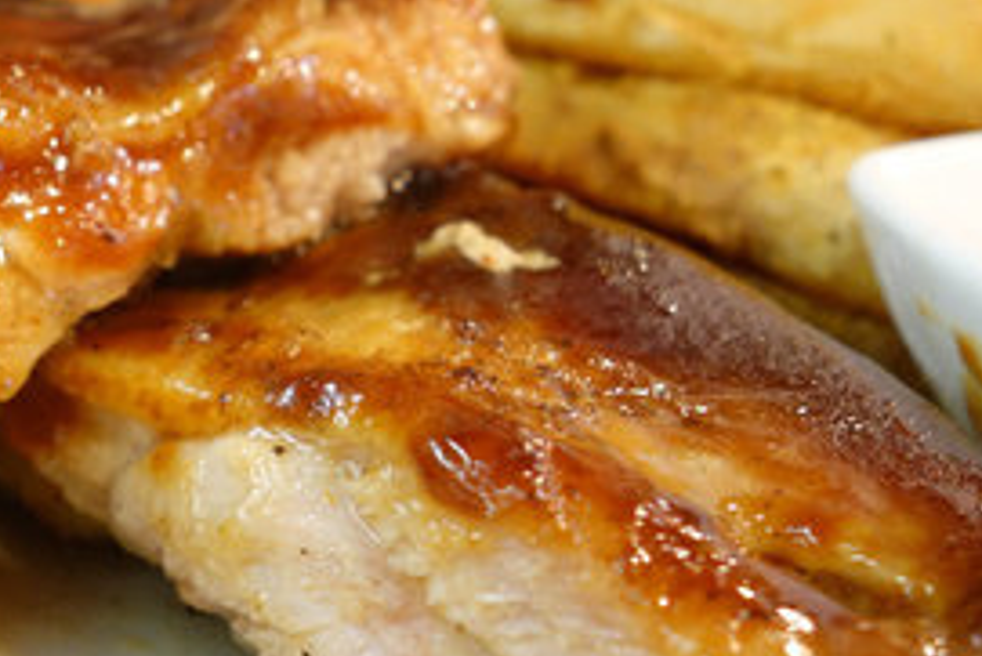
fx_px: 1692
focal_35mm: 62
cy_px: 257
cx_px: -62
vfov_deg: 21.9
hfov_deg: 29.6
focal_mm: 10.4
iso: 640
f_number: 4
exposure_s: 1/4
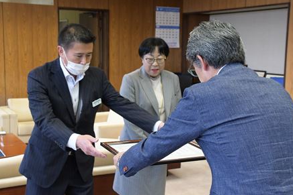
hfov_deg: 36.2
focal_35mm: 55
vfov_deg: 24.6
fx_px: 448
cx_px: 146
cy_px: 92
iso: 3200
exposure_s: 1/125
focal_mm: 32
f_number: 5.6
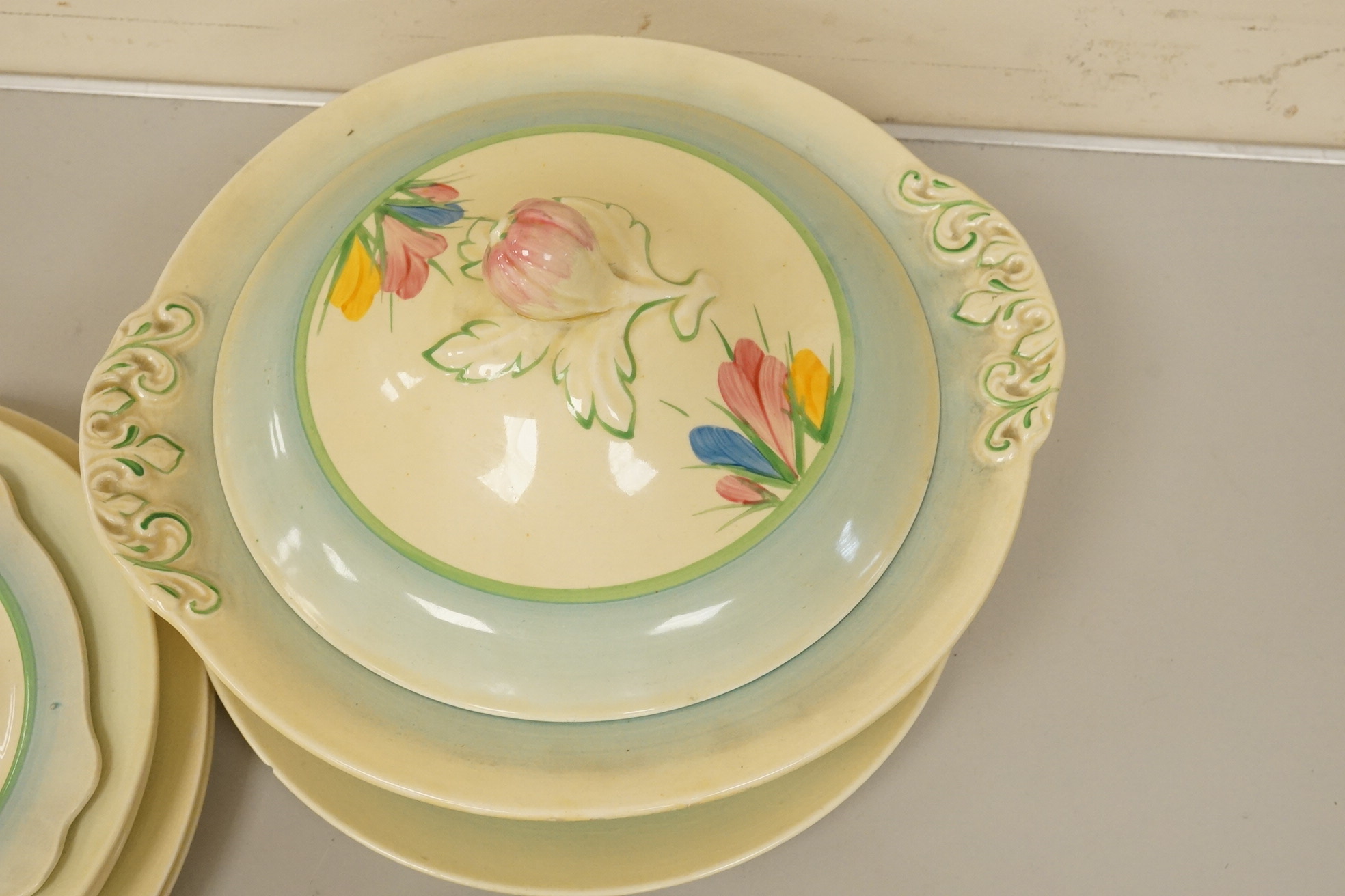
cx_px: 672
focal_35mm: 45
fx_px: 1681
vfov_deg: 29.9
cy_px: 448
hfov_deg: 43.6
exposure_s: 1/100
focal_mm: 30
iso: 2500
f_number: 16
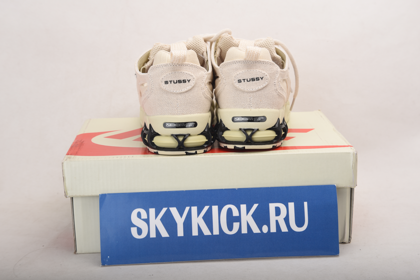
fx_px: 1225
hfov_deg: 19.4
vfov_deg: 13.1
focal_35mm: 105
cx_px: 210
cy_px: 140
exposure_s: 1/200
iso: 100
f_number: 9
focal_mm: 105
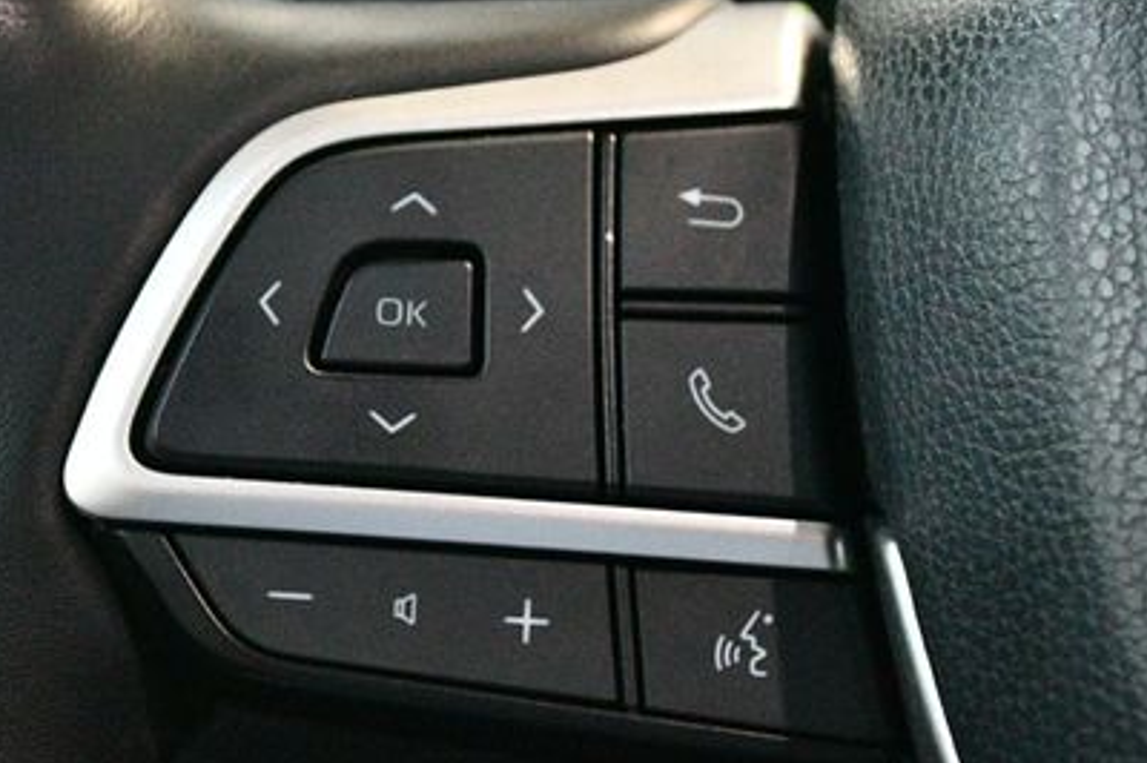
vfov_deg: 14.2
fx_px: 3056
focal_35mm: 96
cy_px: 373
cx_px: 490
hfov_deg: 21.2
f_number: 5.3
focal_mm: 40
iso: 12800
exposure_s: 1/50
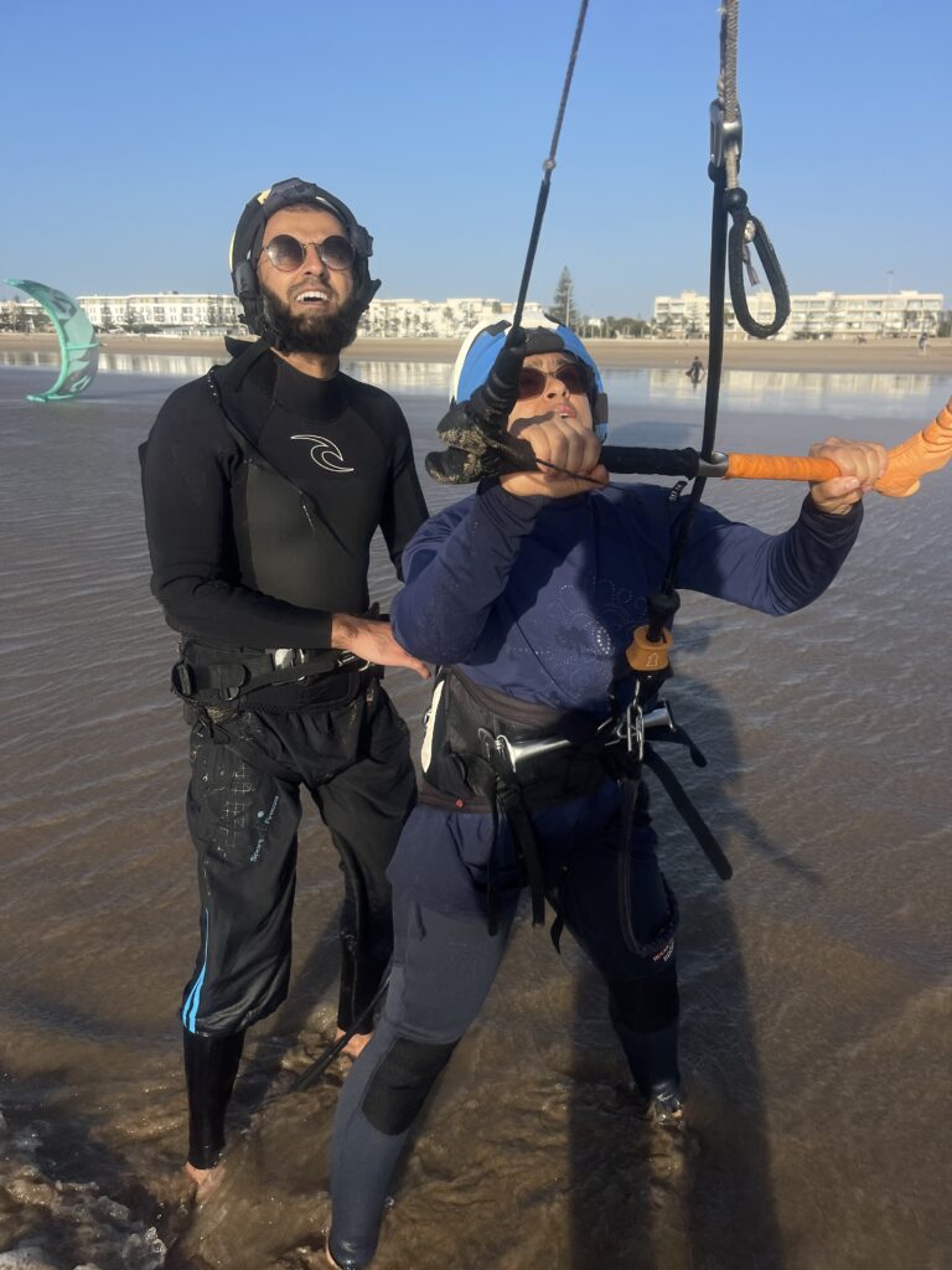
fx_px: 917
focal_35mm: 25
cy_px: 635
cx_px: 476
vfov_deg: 69.4
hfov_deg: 54.9
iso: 32
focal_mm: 5.1
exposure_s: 1/4902
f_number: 1.6
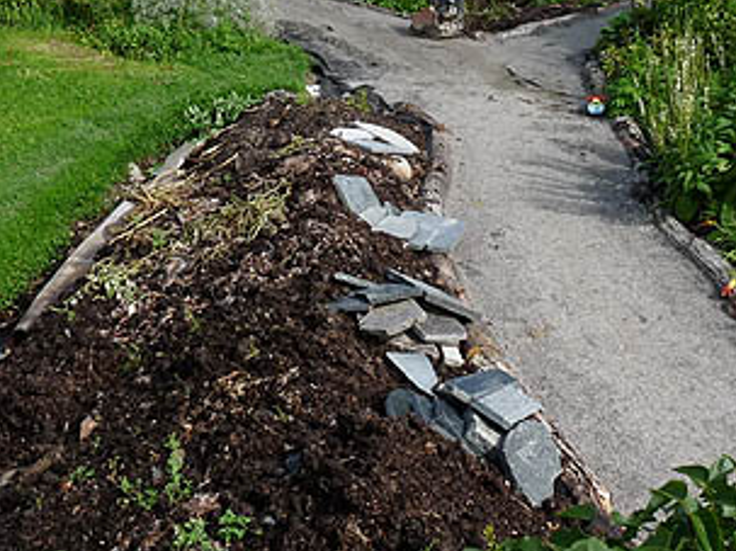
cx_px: 367
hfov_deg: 33.8
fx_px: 1211
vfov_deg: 25.3
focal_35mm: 57
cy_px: 124
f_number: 5.6
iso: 100
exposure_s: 1/320
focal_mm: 4.8
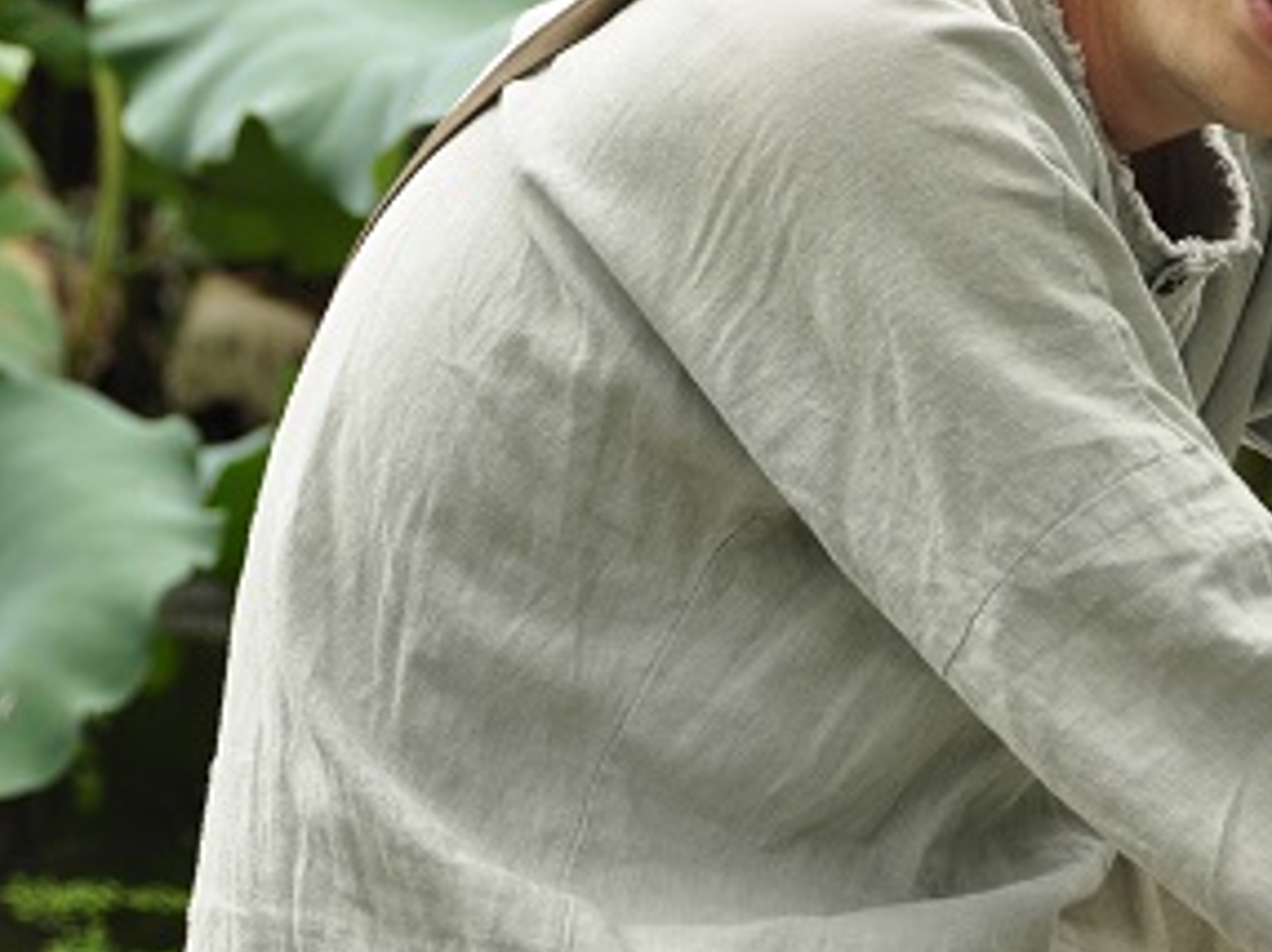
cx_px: 818
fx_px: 9987
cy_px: 160
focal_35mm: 272
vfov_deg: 5.5
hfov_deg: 7.3
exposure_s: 1/320
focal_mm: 90
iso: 500
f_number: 5.3
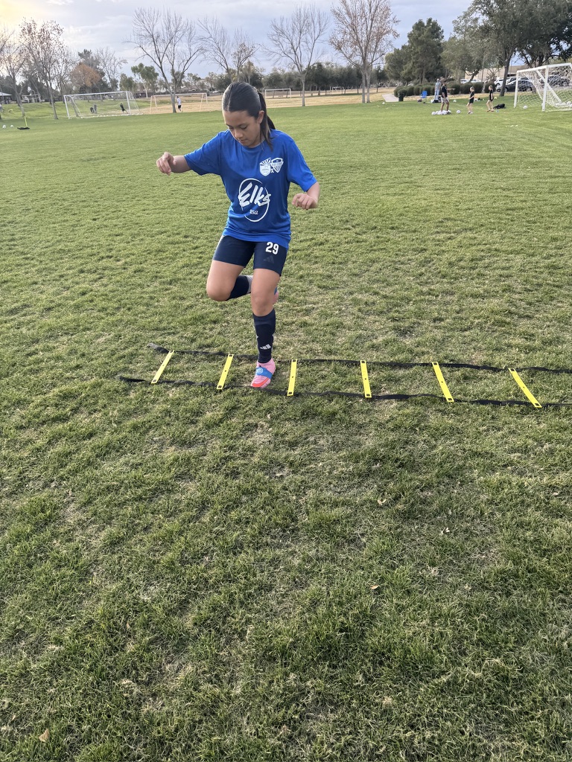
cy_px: 381
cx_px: 286
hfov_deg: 56.8
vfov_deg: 71.6
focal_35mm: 24
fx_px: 529
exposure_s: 1/633
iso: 80
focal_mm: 6.76
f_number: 1.78
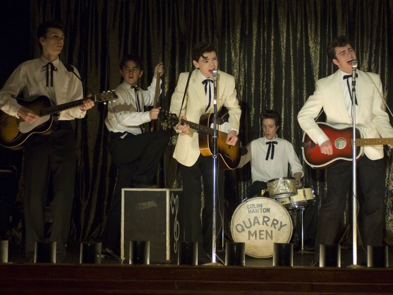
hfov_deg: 26.5
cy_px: 148
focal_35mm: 74
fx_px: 835
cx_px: 218
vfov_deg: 20.0
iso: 400
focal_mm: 45
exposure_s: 1/125
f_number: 3.2
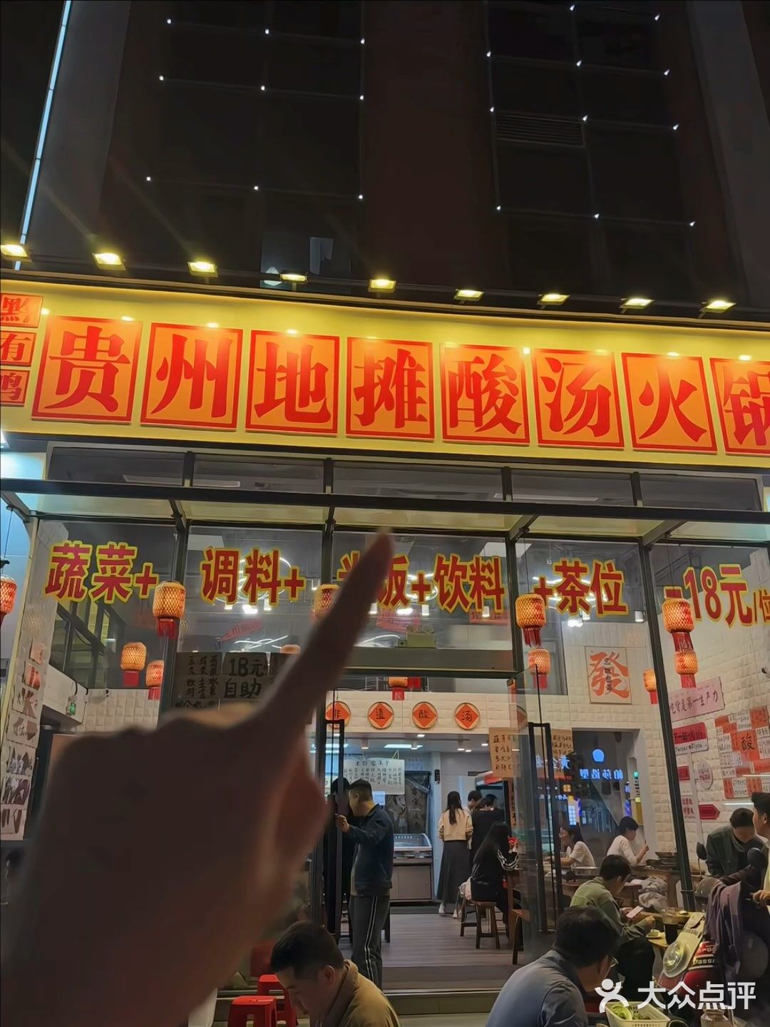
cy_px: 514
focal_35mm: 26
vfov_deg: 67.3
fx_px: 771
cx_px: 385
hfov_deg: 53.1
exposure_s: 1/60
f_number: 1.5
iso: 125
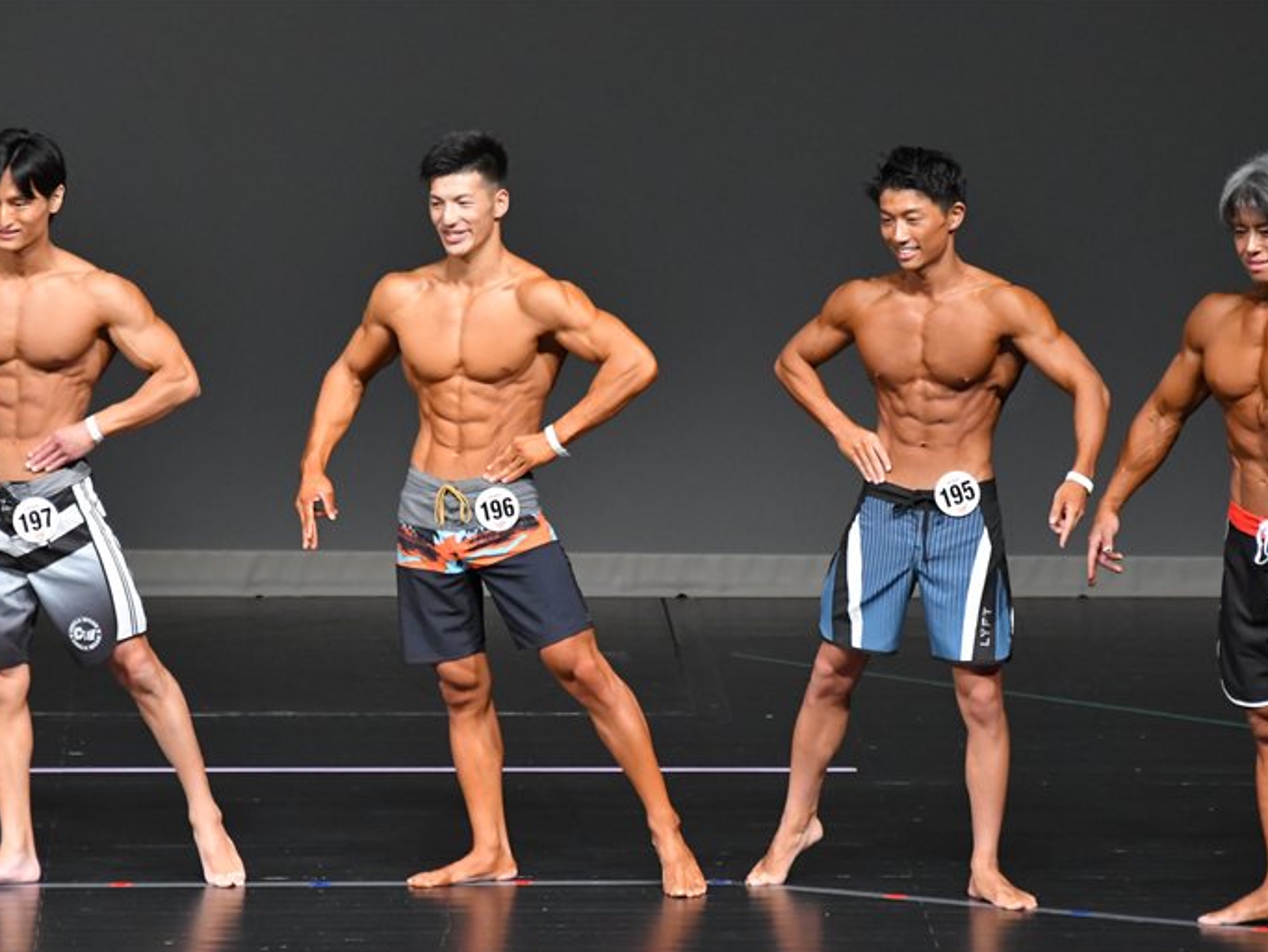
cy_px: 475
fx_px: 11984
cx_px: 634
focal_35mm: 327
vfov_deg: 4.6
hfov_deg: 6.1
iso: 4000
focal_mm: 200
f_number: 5.6
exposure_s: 1/400
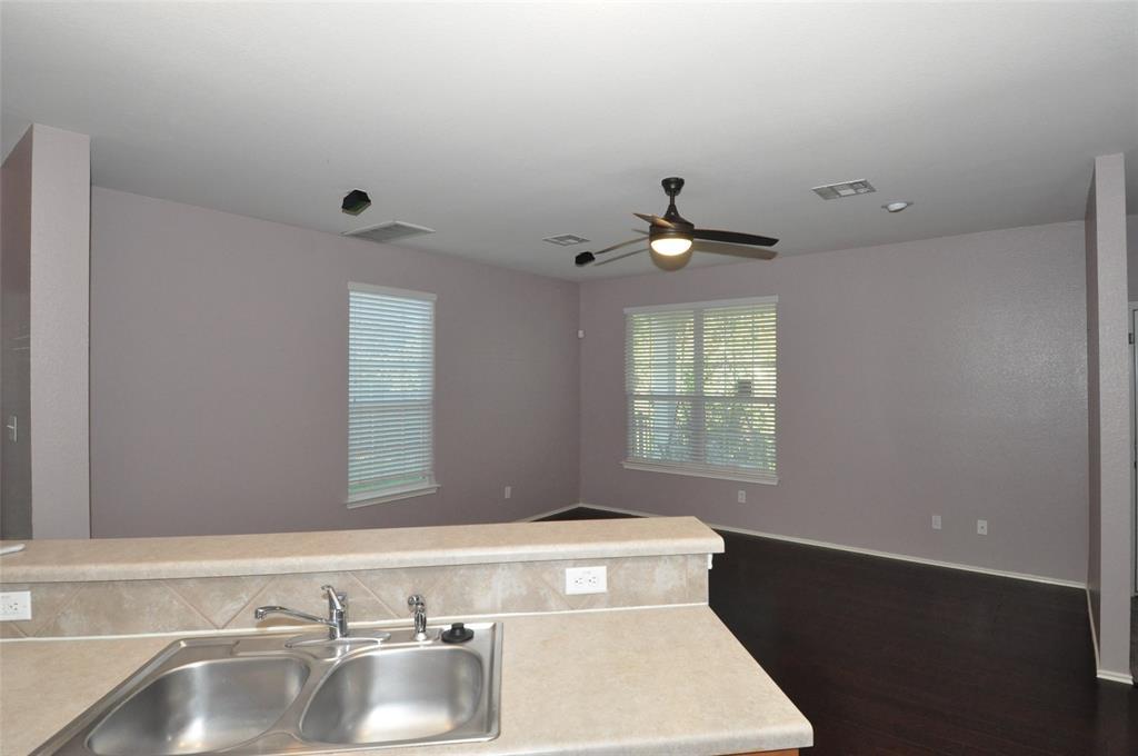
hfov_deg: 90.1
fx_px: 568
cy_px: 378
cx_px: 569
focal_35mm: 18
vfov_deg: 67.2
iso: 2000
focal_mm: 12
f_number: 7.1
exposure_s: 1/200
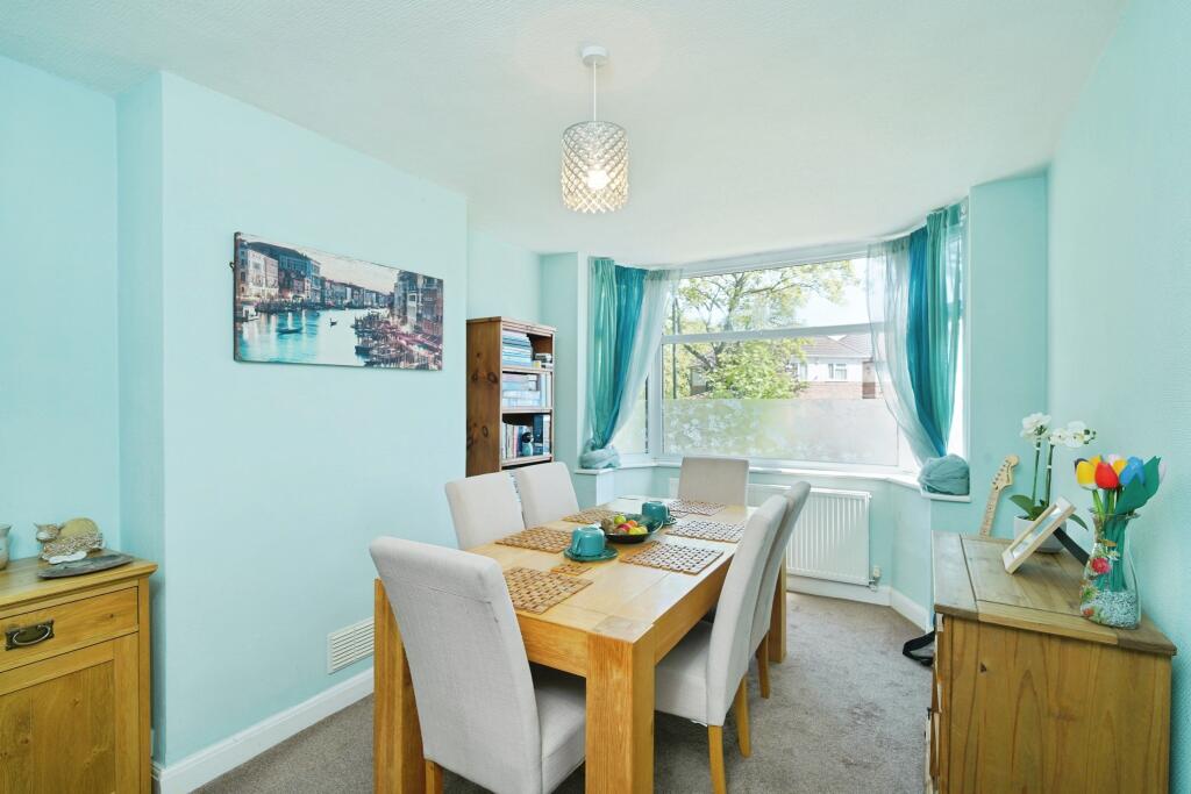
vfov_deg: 73.8
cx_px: 596
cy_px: 397
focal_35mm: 16
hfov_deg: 96.7
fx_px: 529
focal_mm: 16
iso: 200
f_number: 8
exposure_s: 1/13
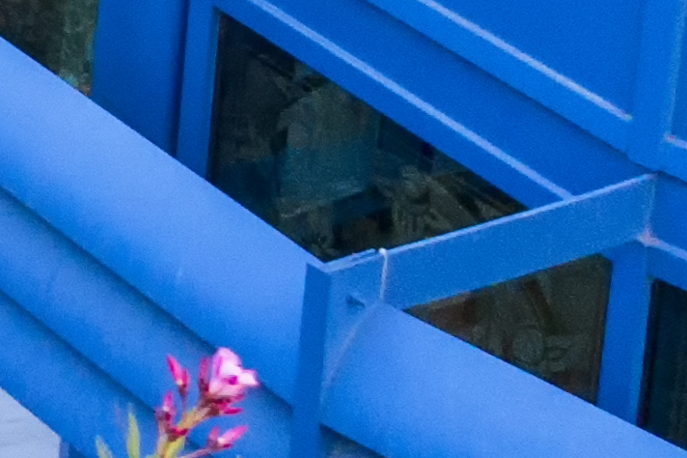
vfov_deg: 6.3
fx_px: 4101
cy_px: -342
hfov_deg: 7.7
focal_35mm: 215
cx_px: -1687
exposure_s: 1/160
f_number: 2.8
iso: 800
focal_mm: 10.26
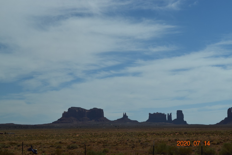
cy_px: 78
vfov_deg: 16.6
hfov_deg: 24.6
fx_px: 532
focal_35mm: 82
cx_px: 116
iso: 200
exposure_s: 1/500
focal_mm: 55
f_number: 11
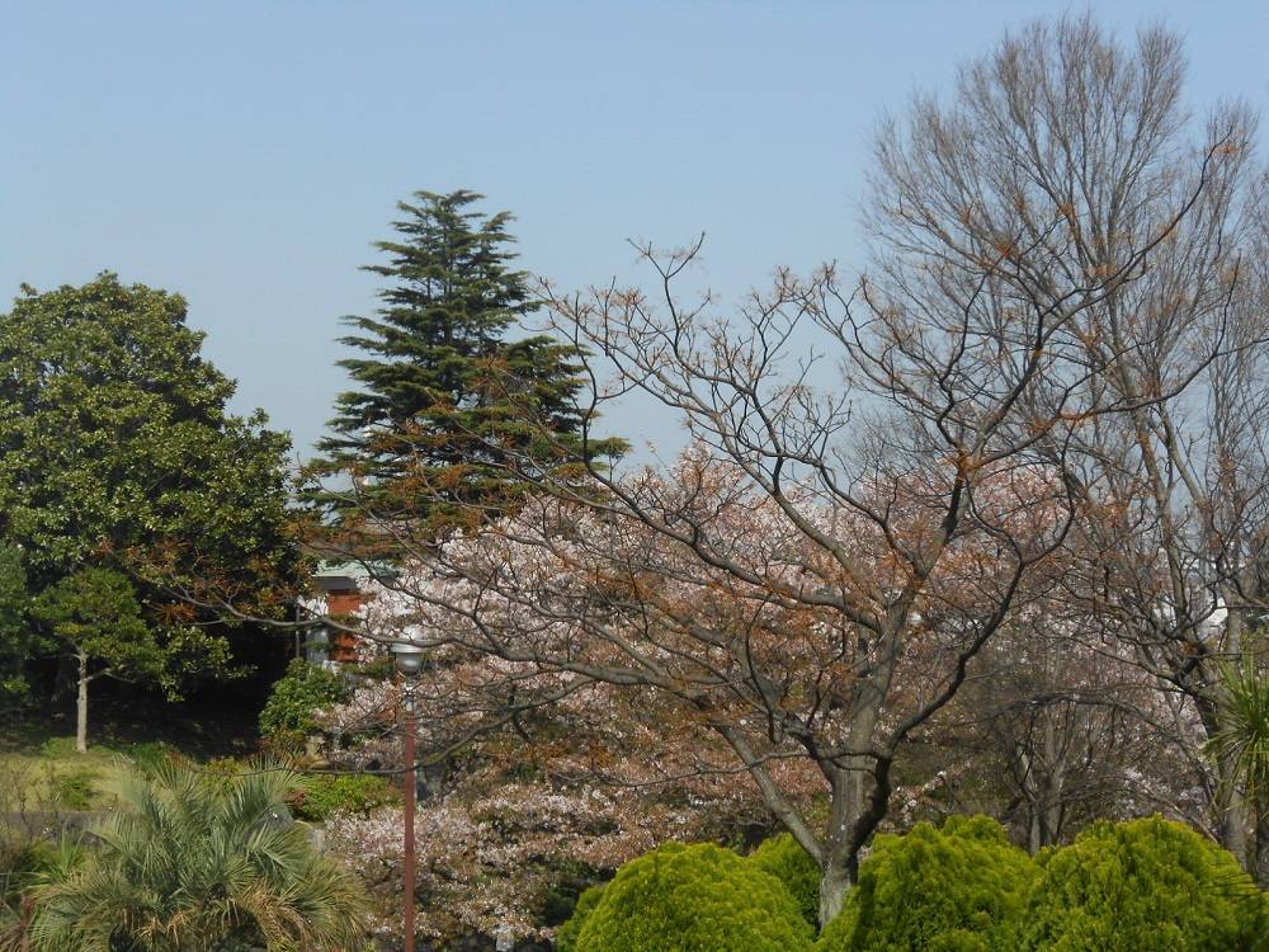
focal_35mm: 63
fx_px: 2310
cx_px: 634
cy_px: 476
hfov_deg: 30.7
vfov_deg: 23.3
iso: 80
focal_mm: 11.3
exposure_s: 1/500
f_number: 5.6
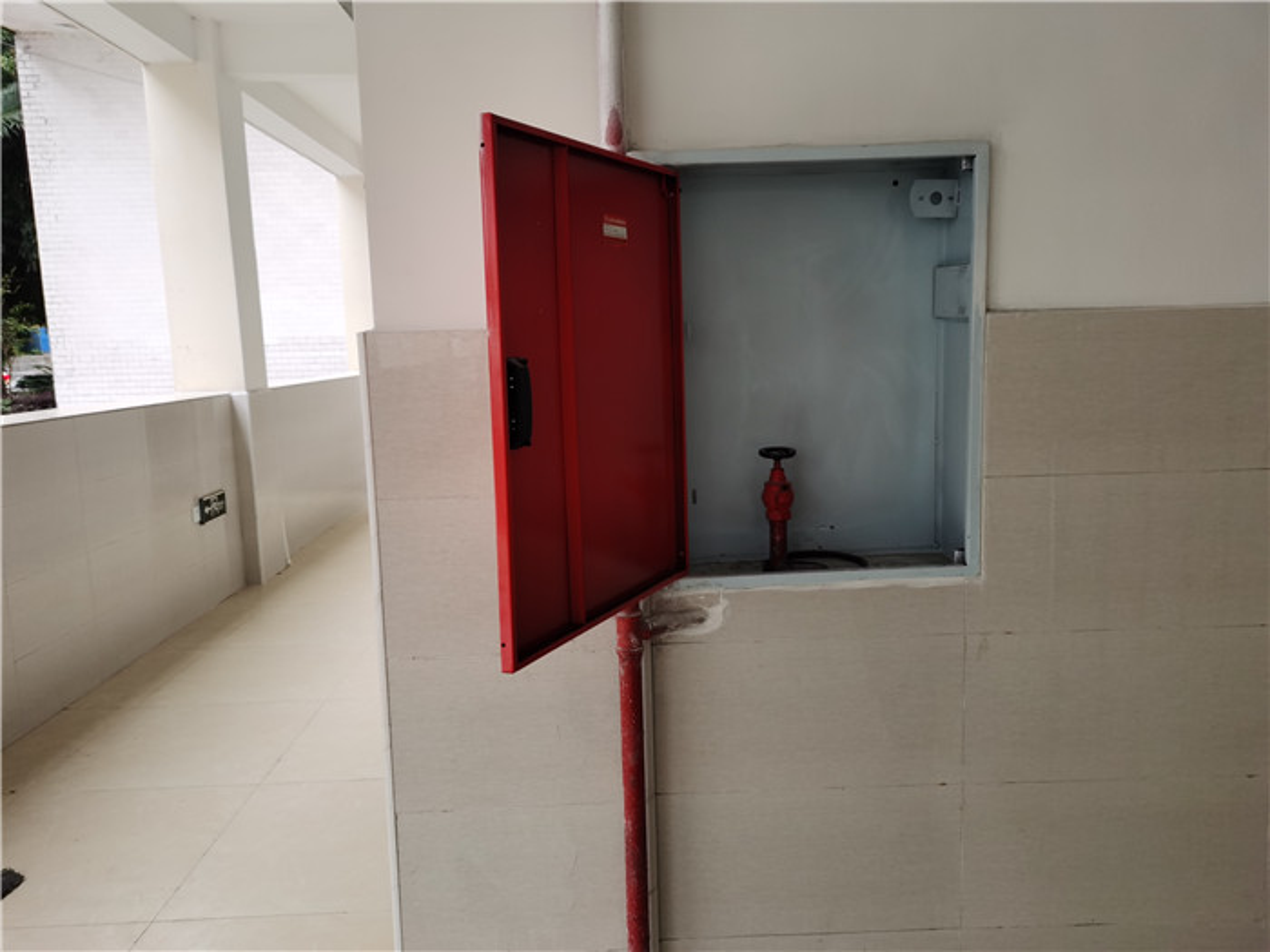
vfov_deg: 51.4
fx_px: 991
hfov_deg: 65.3
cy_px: 476
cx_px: 635
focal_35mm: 27
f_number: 1.8
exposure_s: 1/317
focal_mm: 5.58
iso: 50
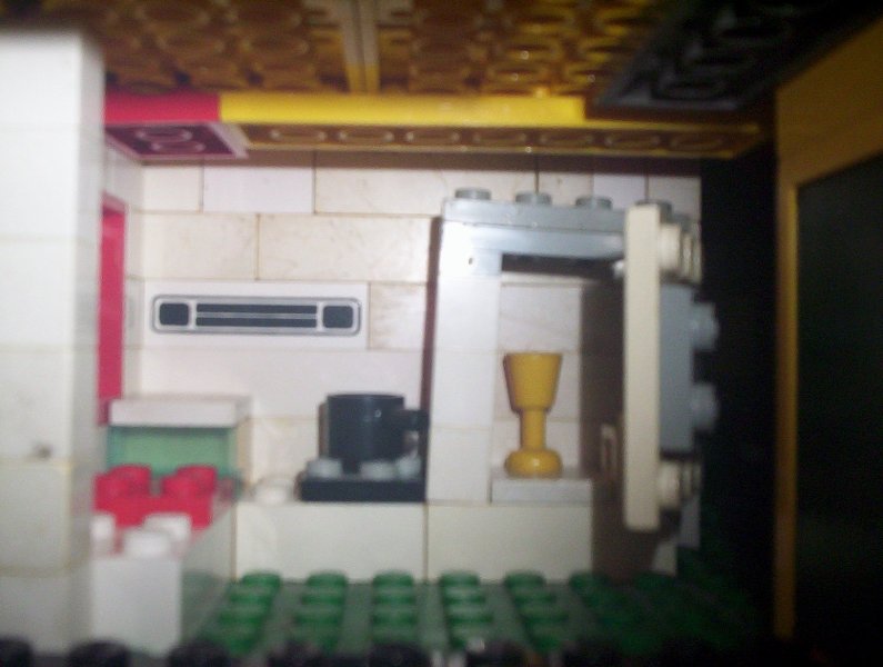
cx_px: 442
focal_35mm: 38
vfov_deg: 37.9
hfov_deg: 48.9
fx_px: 972
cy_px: 334
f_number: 4.5
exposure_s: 1/60
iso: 140
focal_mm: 4.99
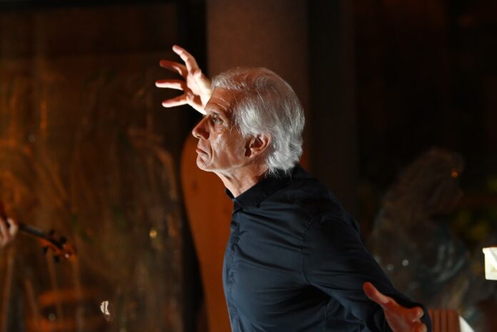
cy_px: 166
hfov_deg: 13.4
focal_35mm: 153
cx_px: 248
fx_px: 2112
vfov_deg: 9.0
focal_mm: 102
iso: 3200
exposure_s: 1/60
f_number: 2.8
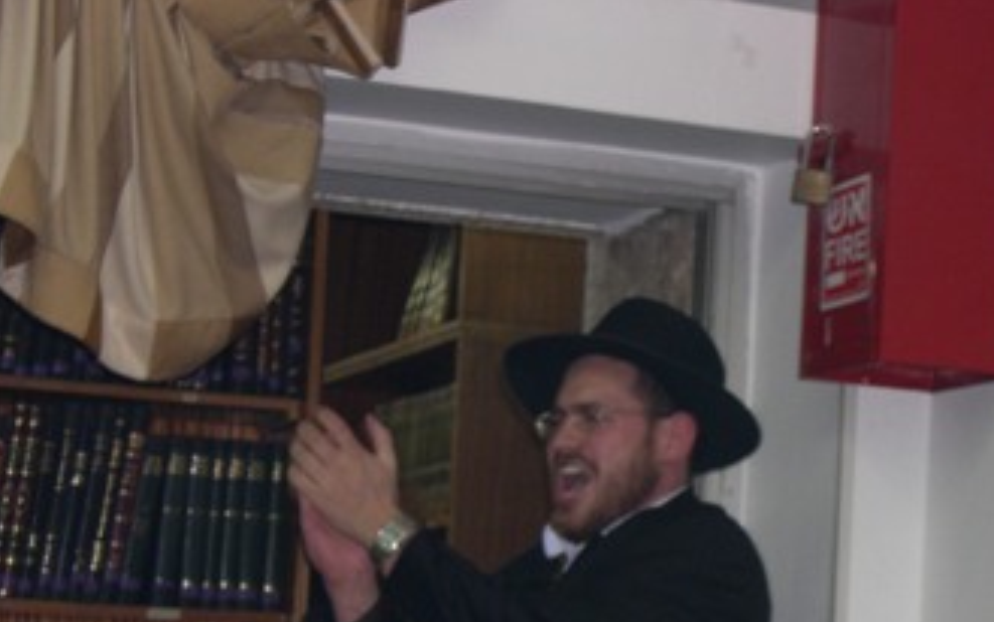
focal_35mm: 111
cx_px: 547
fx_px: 3009
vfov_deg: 11.8
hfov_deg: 18.8
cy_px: 501
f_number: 4
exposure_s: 1/60
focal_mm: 16.3
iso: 263
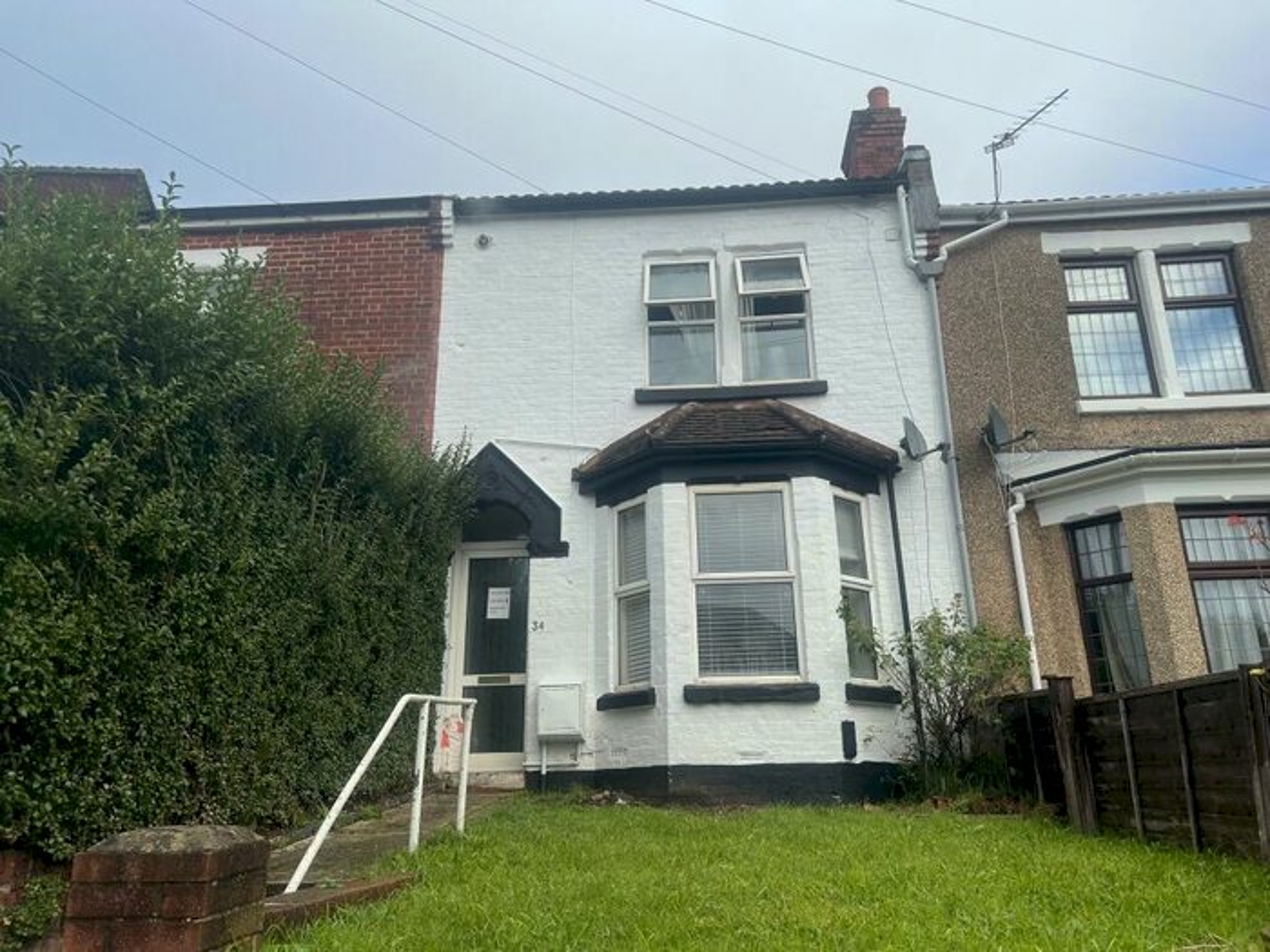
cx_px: 635
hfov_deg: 67.3
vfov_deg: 53.1
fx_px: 954
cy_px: 476
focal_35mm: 26
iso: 50
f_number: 1.5
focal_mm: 5.7
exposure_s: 1/1808
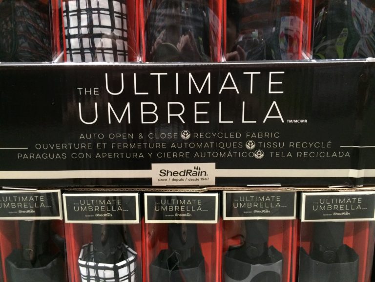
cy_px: 141
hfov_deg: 61.7
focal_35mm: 29
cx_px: 188
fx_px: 314
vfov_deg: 48.2
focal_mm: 4.15
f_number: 2.2
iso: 320
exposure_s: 1/30
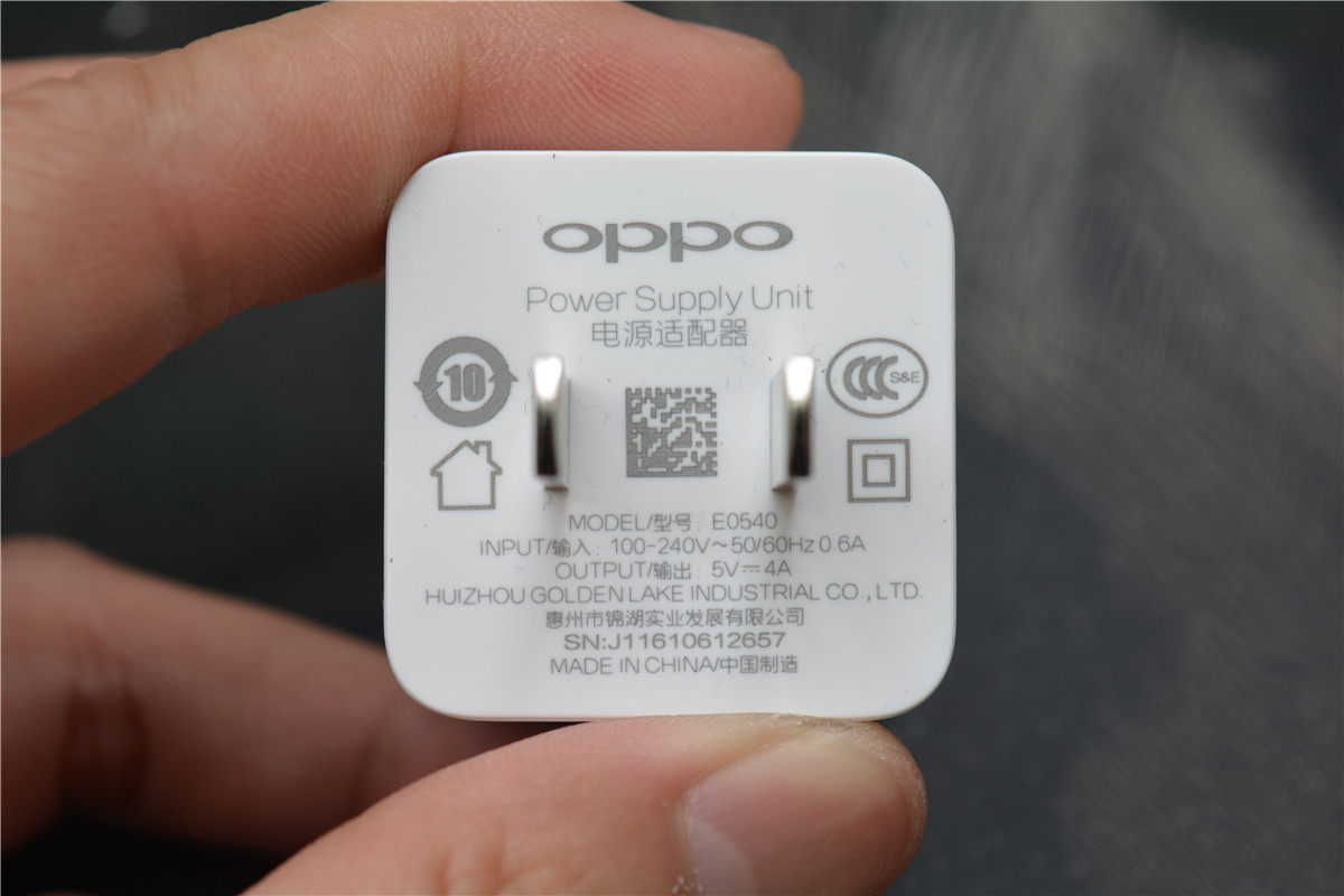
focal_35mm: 82
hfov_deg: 24.6
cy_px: 448
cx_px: 672
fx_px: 3080
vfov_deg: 16.6
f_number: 8
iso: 140
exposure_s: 1/60
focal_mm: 55
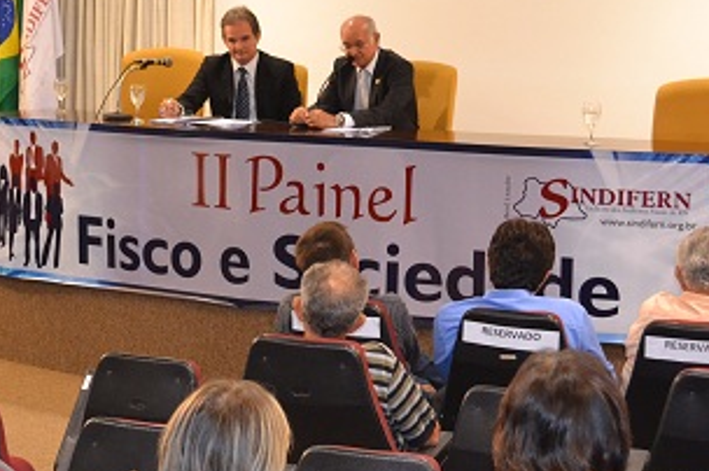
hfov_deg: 23.6
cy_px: 170
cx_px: 271
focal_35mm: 86
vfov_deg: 15.8
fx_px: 1692
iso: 2000
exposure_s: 1/60
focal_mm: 29
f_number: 4.5
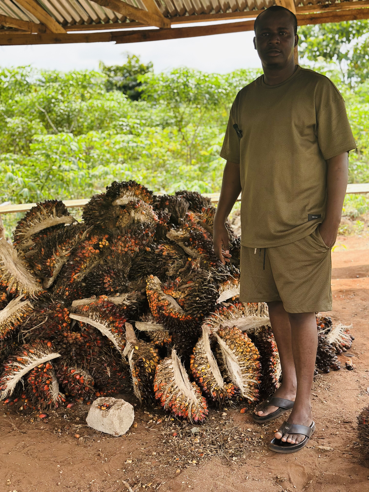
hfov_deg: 30.3
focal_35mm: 48
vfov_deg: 39.7
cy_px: 246
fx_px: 682
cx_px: 184
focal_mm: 6.86
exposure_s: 1/927
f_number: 1.78
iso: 80
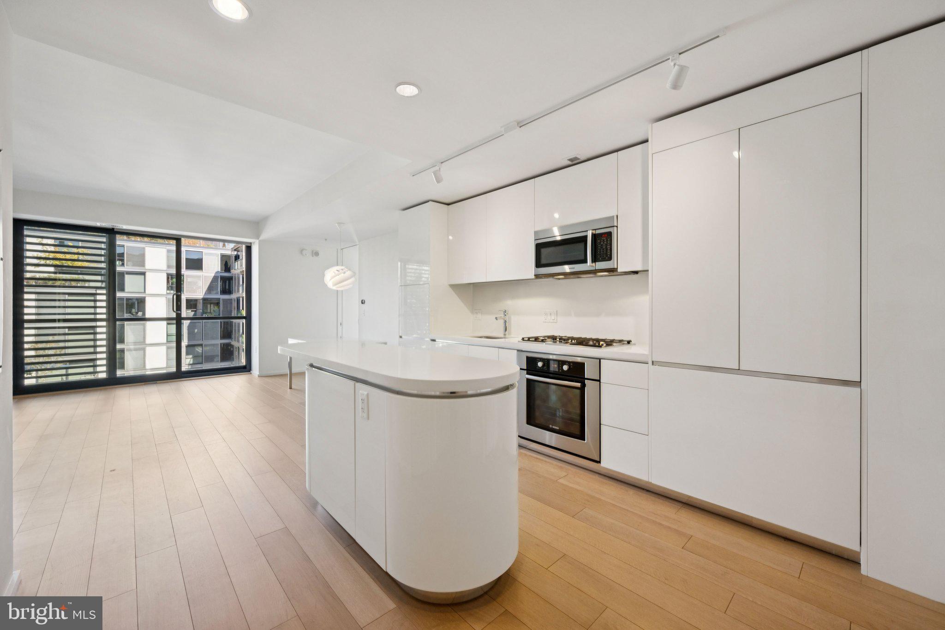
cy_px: 315
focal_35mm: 14
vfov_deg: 81.2
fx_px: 367
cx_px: 472
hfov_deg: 104.3
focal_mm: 14
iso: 400
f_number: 7.1
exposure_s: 1/125
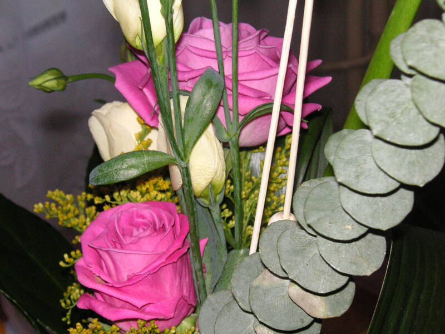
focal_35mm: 88
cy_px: 167
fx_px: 1131
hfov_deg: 22.3
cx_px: 222
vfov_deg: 16.8
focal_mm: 14.6
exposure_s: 1/90
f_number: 4.7
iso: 160
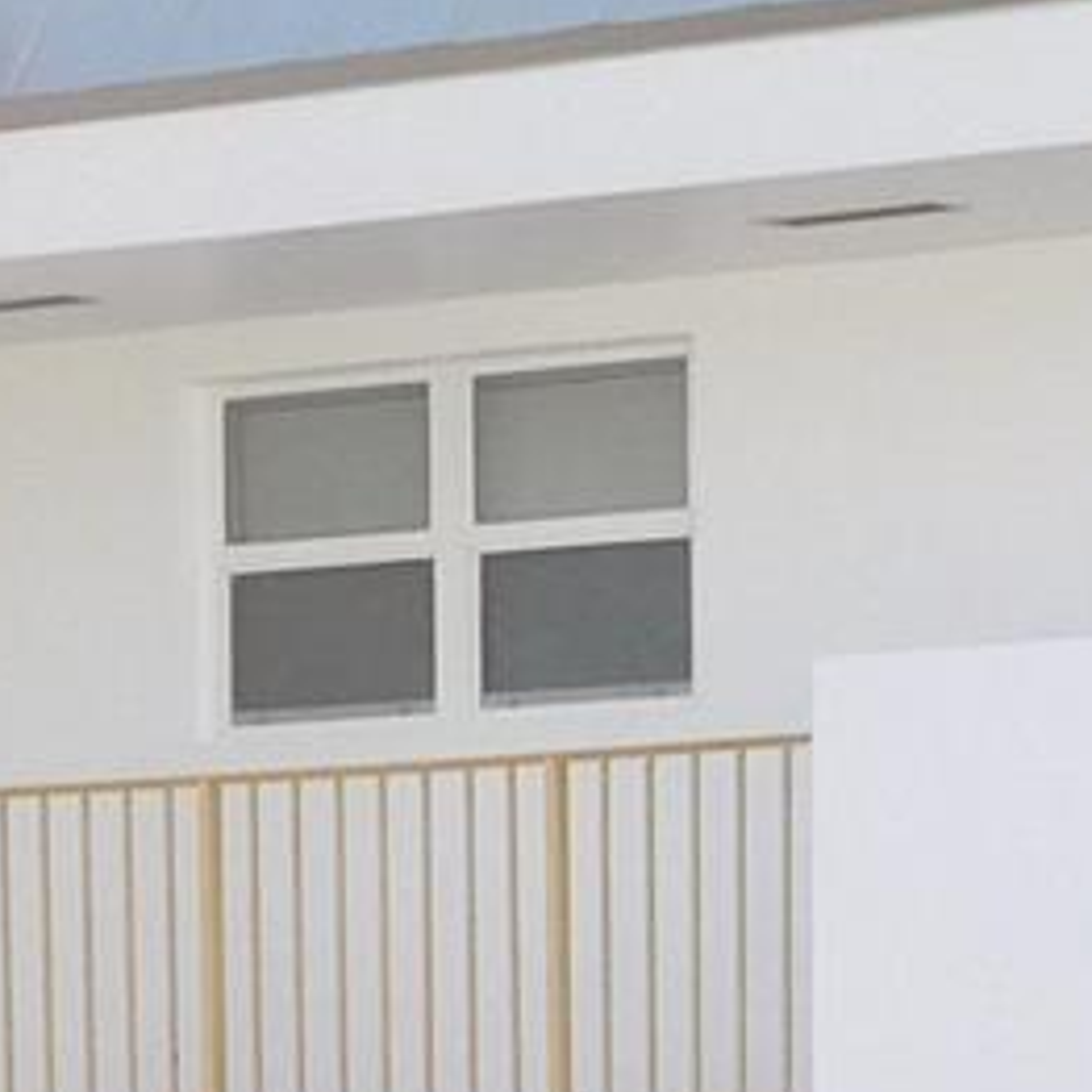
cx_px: 879
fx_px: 11100
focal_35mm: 311
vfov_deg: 5.4
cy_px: 2822
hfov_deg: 5.6
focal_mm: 8
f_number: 4
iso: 125
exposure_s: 1/320
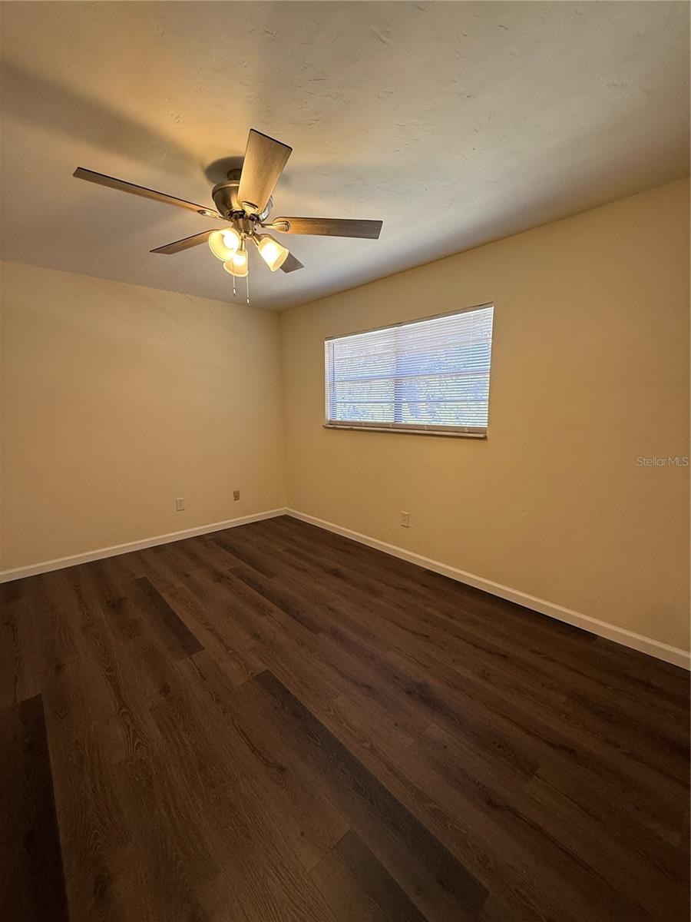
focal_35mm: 14
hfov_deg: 85.7
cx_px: 346
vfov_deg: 102.1
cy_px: 461
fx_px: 373
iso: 200
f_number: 2.2
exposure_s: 1/120
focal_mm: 2.22
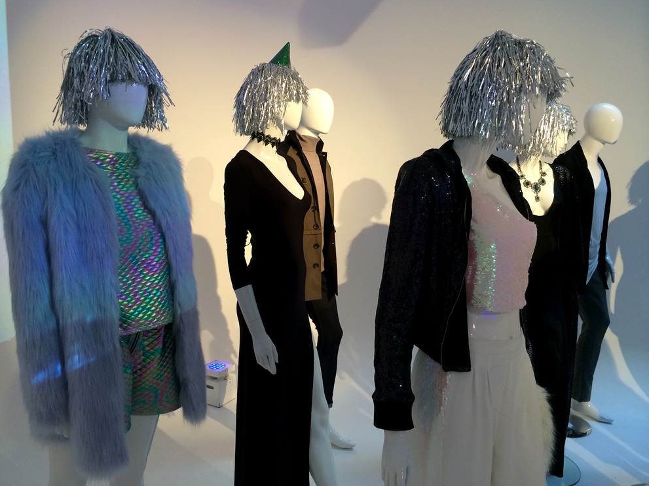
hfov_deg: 58.4
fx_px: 581
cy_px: 239
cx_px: 319
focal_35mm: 31
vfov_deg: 45.4
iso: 100
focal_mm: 4.12
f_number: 2.2
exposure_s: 1/30
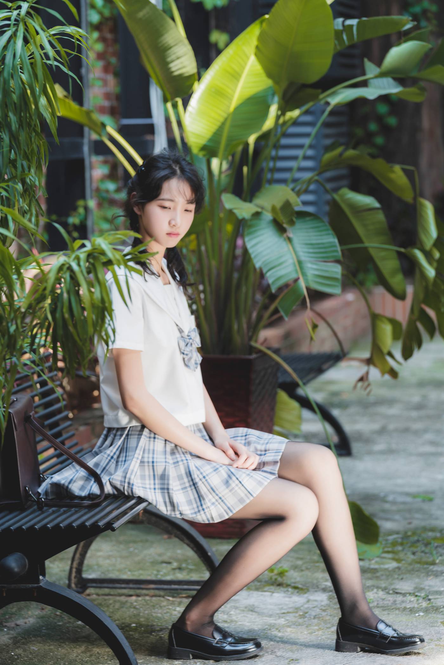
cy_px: 332
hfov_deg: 10.2
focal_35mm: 134
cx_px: 222
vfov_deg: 15.3
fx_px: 2478
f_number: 4.5
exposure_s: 1/60
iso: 100
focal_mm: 134
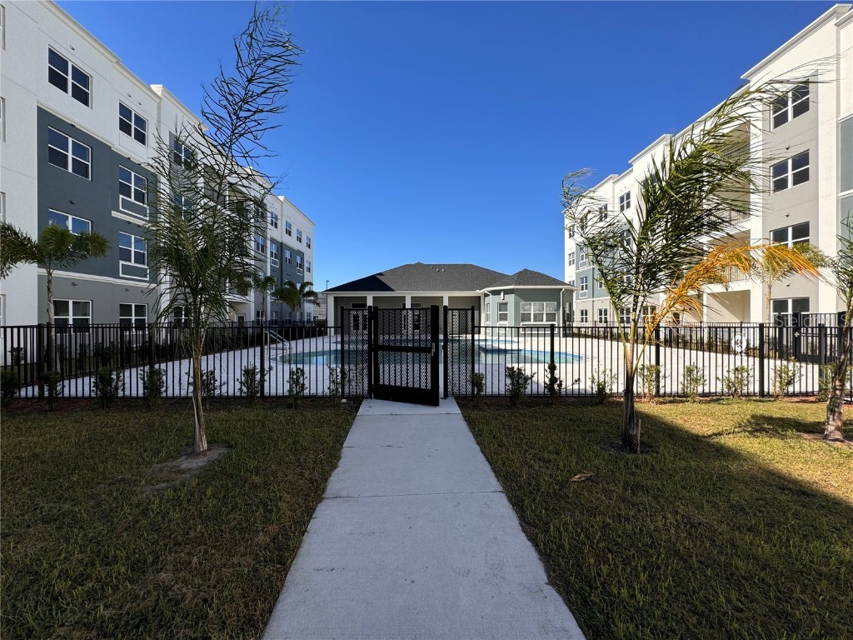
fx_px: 345
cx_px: 426
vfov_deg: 85.7
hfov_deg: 102.1
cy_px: 320
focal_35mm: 14
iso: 50
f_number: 2.2
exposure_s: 1/1536
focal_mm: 2.22
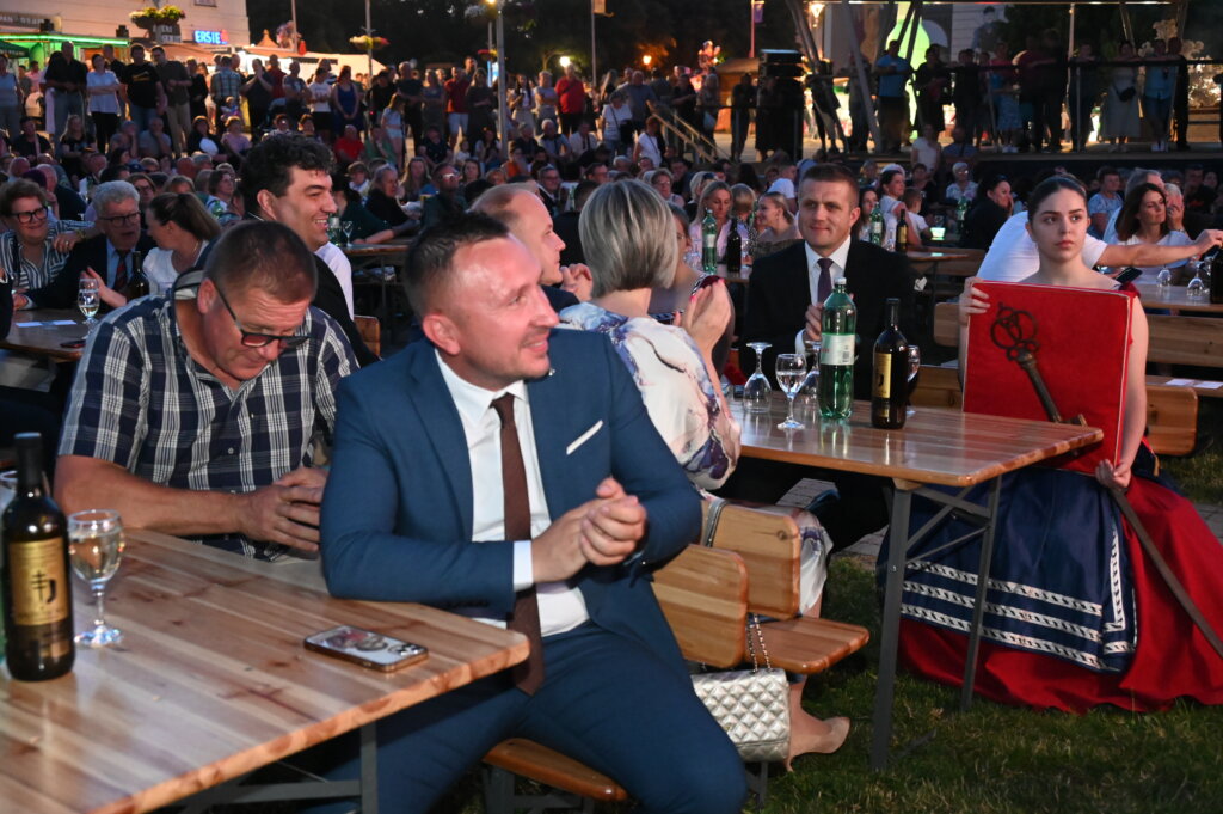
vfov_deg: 32.6
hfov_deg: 47.4
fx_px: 1392
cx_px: 612
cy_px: 407
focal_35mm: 41
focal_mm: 41
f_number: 5
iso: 12800
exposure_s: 1/60
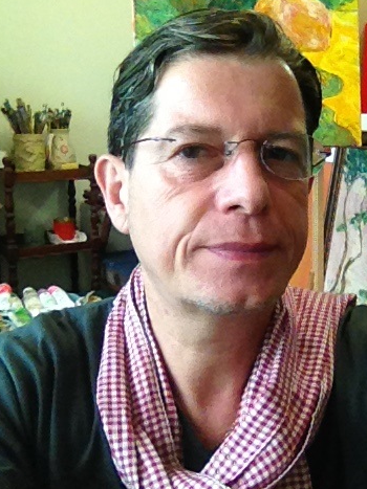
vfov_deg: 39.7
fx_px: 679
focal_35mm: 48
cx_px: 228
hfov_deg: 30.1
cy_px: 242
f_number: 2.4
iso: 160
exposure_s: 1/30
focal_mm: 1.85
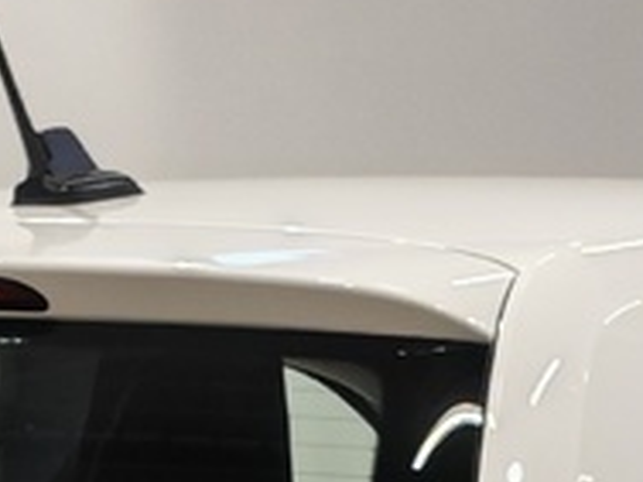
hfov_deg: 4.7
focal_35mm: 421
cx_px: 363
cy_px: 1029
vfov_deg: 3.5
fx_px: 7820
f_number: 1.6
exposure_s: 1/100
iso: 64
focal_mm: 5.4
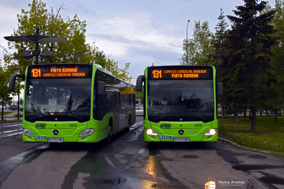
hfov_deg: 47.9
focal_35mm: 40
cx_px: 142
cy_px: 94
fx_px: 320
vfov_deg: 33.0
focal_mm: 27
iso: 400
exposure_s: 1/400
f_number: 5.6
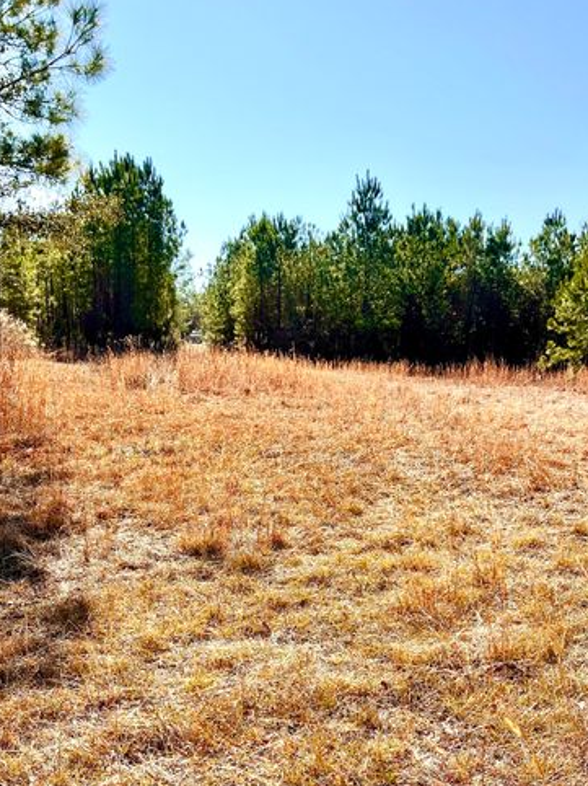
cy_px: 524
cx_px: 248
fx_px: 816
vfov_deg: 50.5
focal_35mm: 36
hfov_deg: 39.5
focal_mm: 5.1
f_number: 1.6
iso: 50
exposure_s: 1/2268
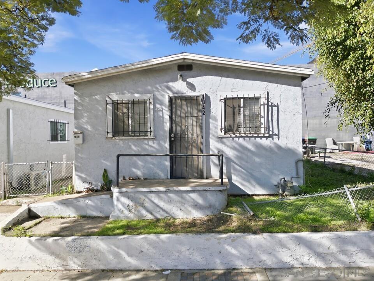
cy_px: 140
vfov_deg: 56.8
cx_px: 187
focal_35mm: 24
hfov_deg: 71.6
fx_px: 259
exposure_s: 1/2000
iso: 200
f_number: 1.7
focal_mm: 6.7
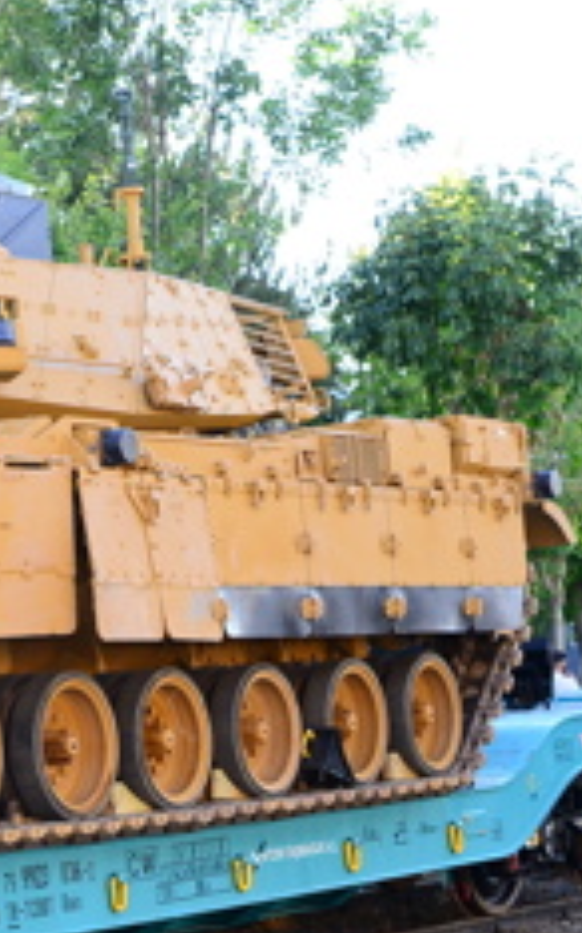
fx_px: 2744
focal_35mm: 108
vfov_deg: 19.3
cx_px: -423
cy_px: 560
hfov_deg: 11.4
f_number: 4
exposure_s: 1/60
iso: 100
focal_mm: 31
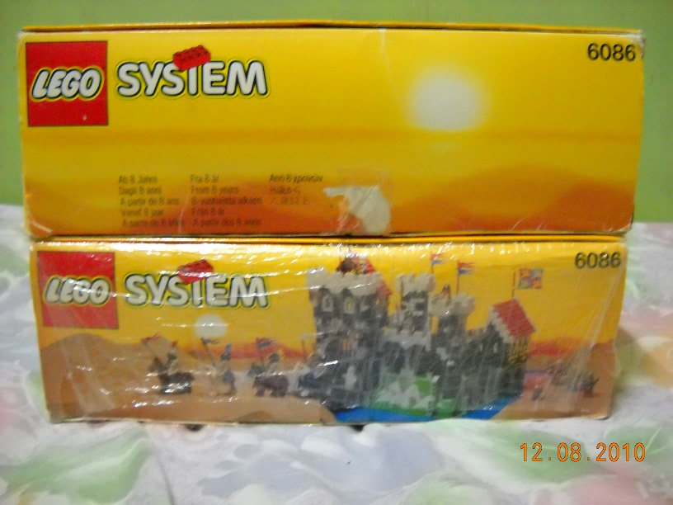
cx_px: 336
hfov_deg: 45.8
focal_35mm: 41
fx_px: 797
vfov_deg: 35.1
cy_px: 252
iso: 800
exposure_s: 1/8
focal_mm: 6.72
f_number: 3.1
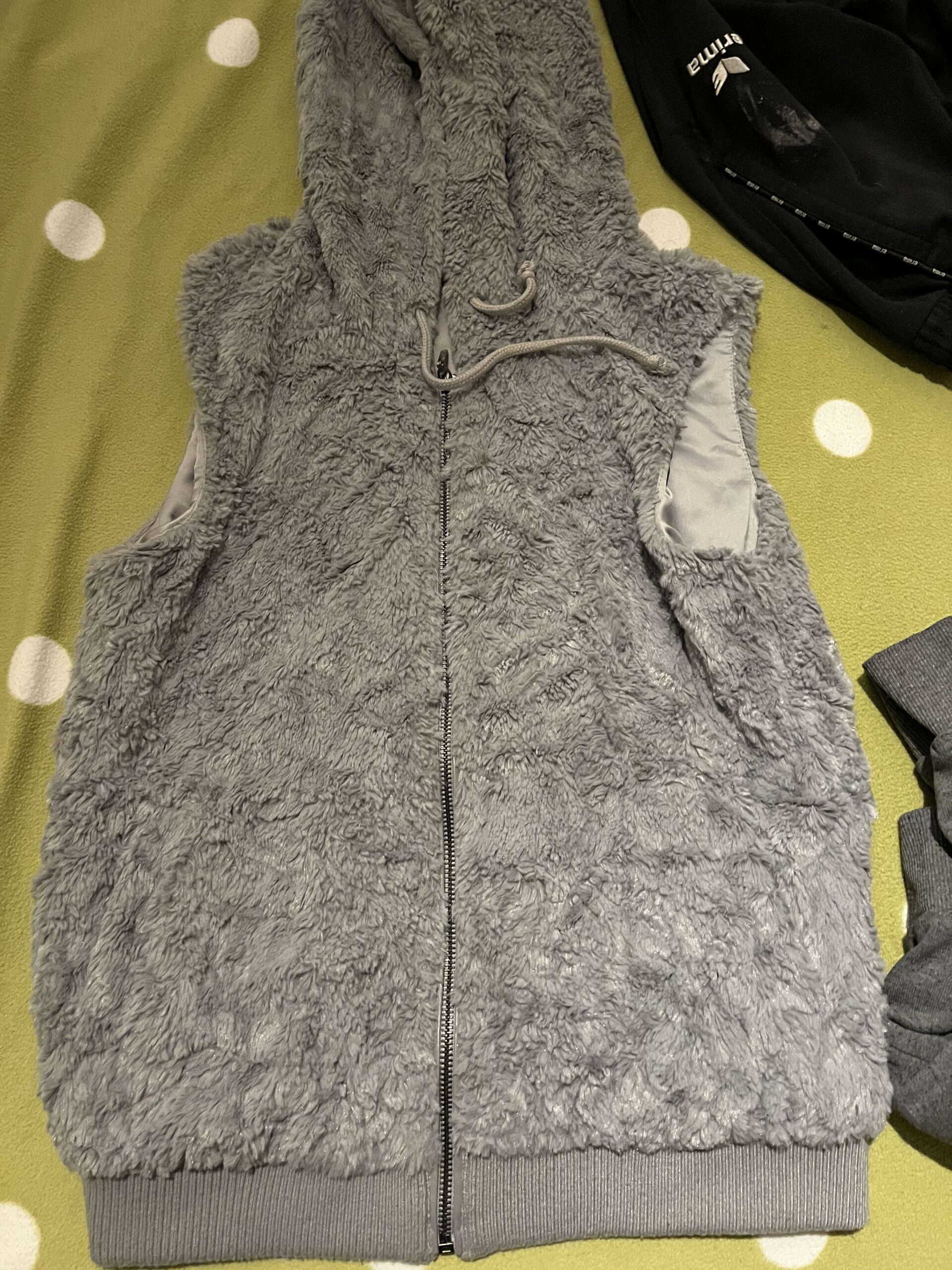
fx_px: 953
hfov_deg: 53.1
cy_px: 635
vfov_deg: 67.3
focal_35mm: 26
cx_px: 476
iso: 640
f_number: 1.6
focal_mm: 5.1
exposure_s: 1/33
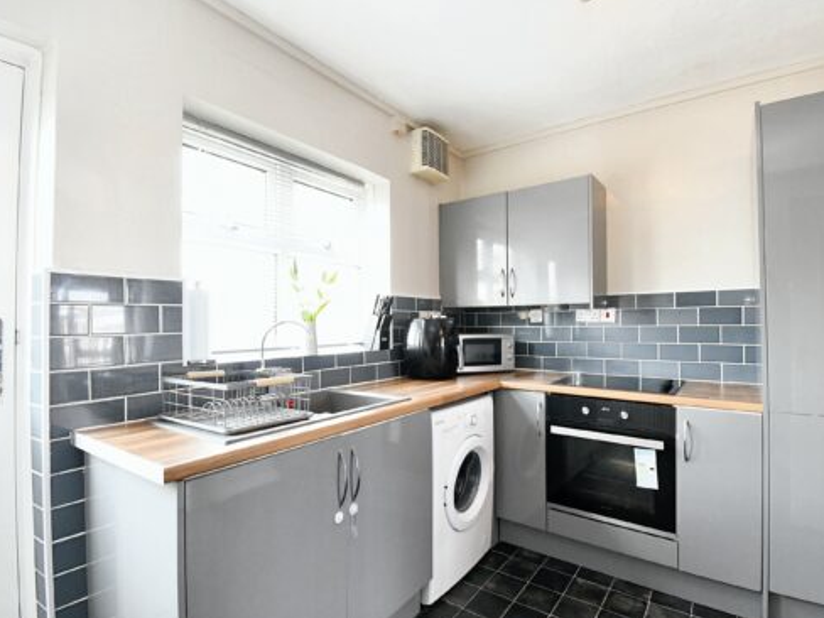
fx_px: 405
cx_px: 439
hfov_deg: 90.9
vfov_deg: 74.7
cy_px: 318
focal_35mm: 17
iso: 2500
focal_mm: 10
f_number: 10
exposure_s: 1/15
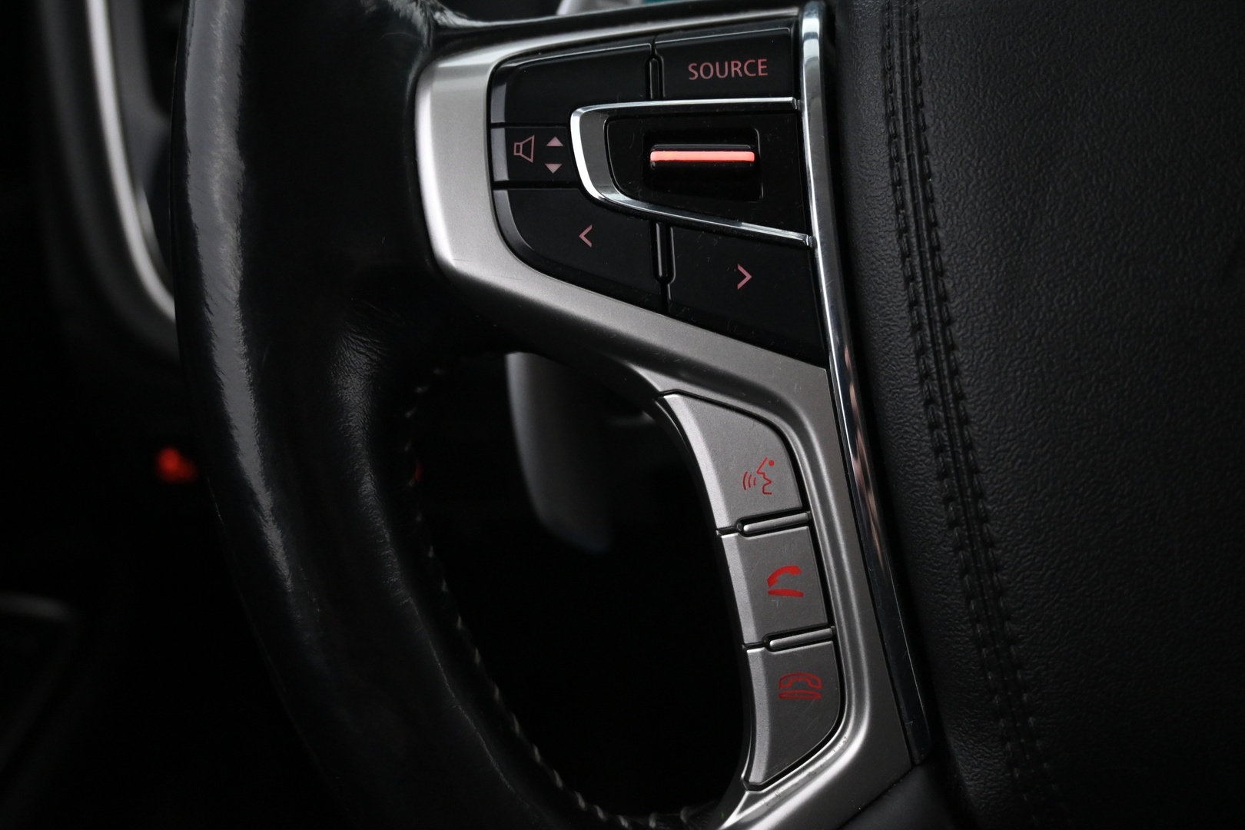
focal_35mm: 38
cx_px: 622
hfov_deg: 51.3
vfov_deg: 35.5
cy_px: 415
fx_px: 1297
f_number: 4.2
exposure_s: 1/40
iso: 2500
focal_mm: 25
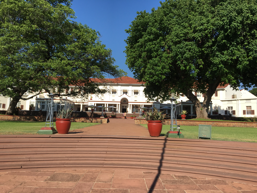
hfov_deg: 61.7
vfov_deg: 48.2
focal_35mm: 29
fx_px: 215
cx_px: 128
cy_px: 96
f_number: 2.2
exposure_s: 1/1570
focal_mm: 4.15
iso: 25
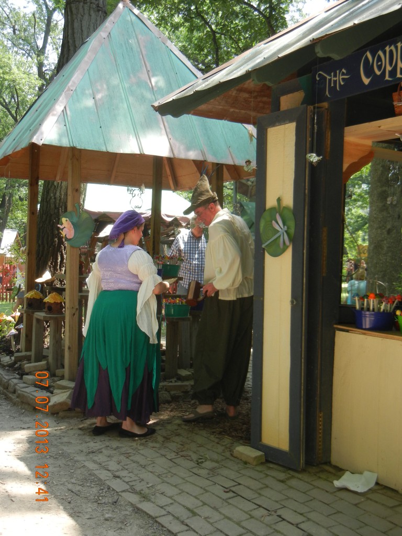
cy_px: 268
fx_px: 697
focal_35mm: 45
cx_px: 201
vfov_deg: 42.1
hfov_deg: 32.2
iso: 160
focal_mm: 8.1
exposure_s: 1/173
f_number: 3.8
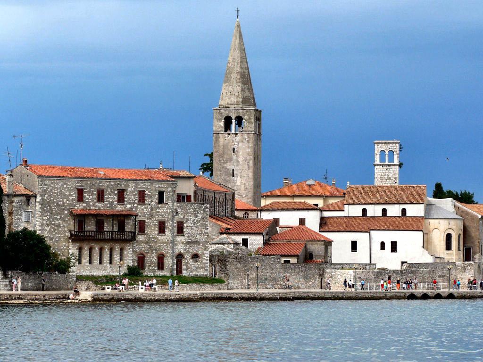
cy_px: 181
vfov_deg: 7.7
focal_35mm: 194
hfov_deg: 10.2
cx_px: 242
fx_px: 2707
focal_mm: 32.3
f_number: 5
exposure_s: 1/400
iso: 80
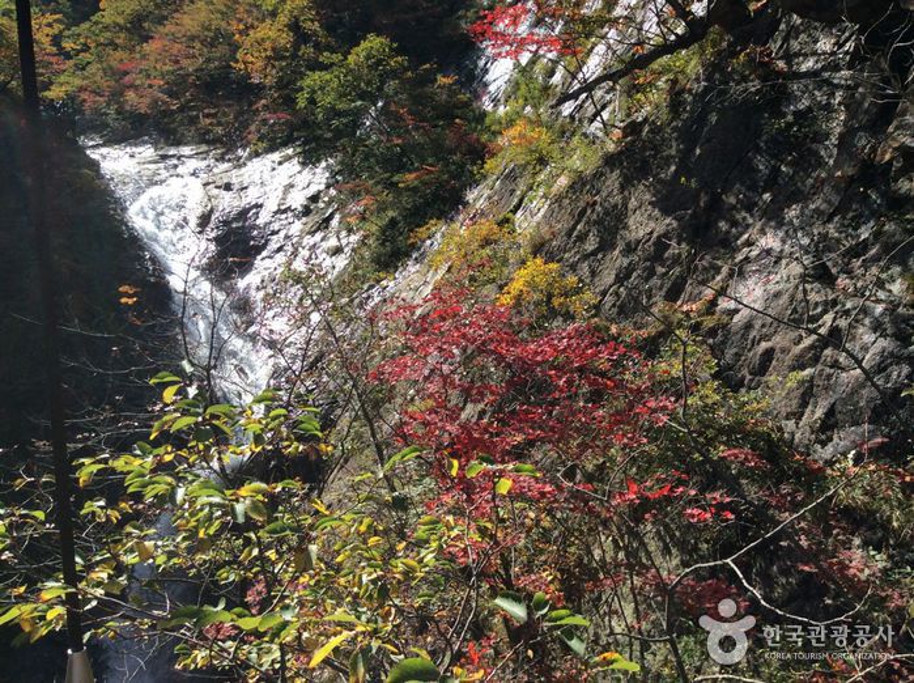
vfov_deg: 42.8
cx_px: 457
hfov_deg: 55.4
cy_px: 342
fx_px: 870
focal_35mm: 33
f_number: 2.4
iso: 32
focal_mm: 3.3
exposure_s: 1/907
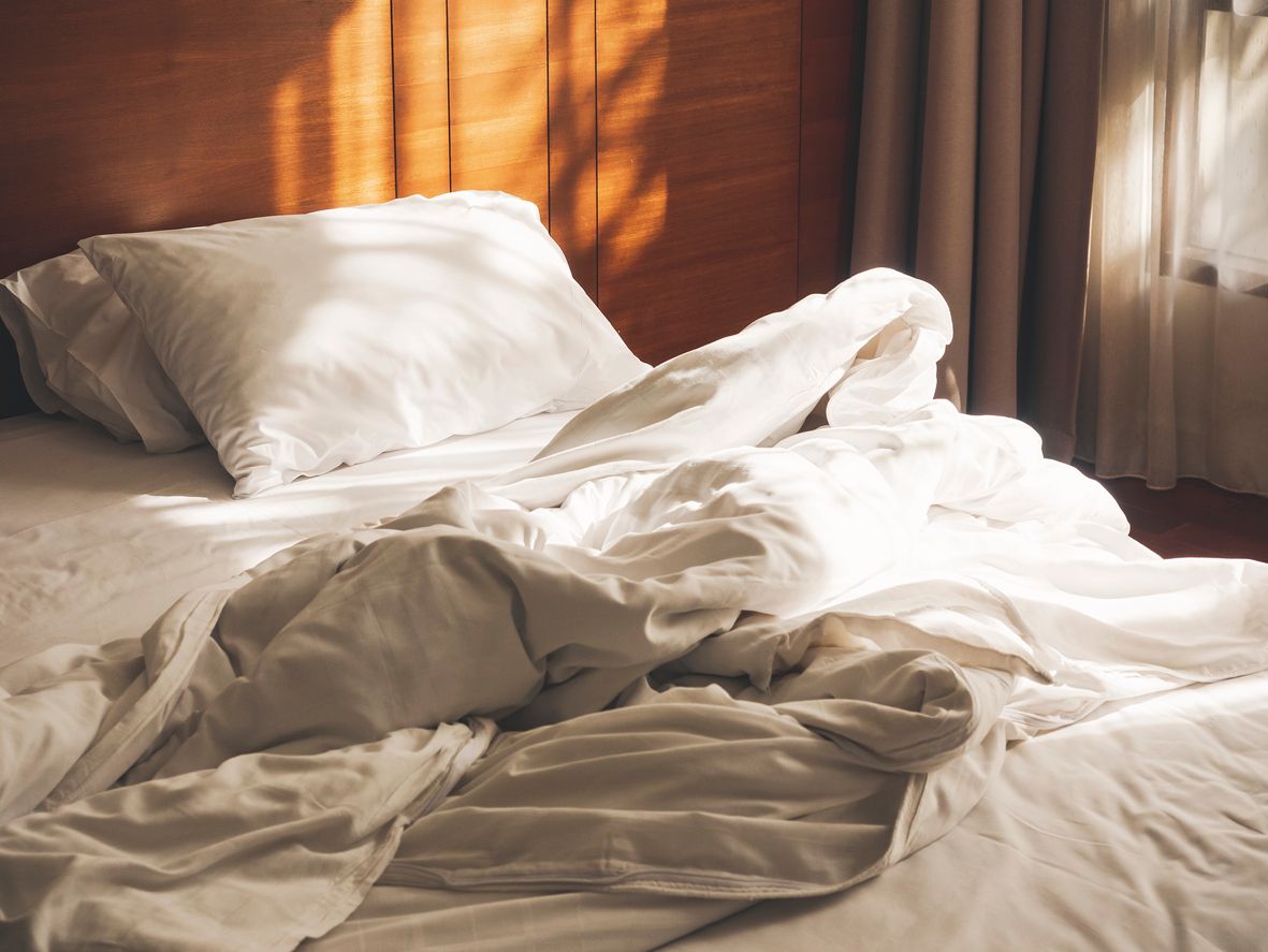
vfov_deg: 24.4
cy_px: 476
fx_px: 2199
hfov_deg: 32.2
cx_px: 634
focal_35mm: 60
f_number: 4
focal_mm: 30
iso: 200
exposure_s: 1/250
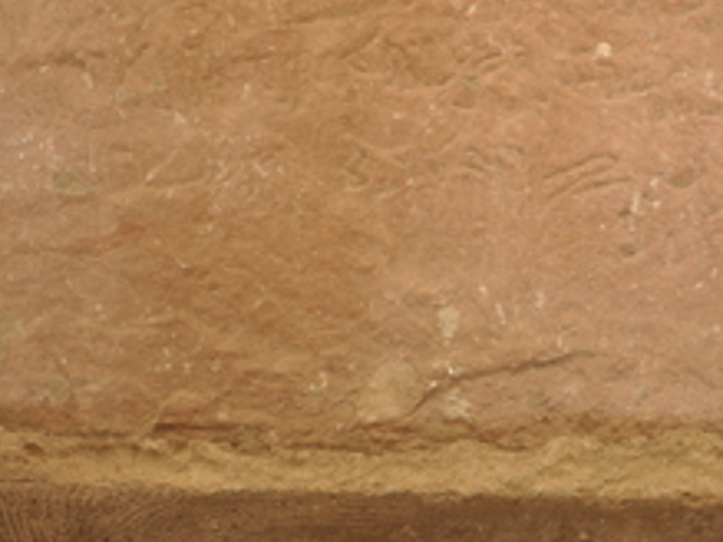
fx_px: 1211
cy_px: 119
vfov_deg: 24.8
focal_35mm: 58
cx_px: 535
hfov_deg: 32.7
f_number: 5.6
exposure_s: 1/5
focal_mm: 20
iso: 200
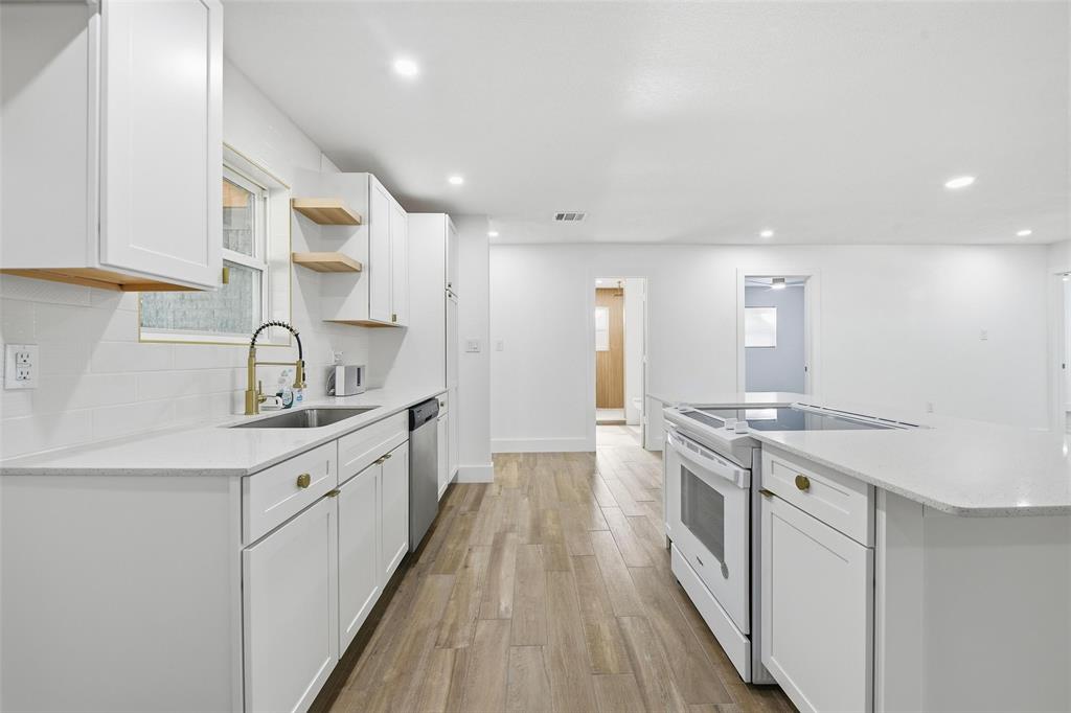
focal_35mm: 14
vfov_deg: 81.2
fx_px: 416
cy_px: 356
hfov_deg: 104.3
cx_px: 536
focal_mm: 14
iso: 100
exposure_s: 1/60
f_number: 9
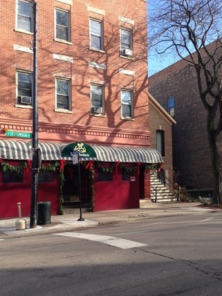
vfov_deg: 50.0
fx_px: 316
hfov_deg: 38.7
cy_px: 165
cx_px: 108
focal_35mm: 37
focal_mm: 4.12
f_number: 2.4
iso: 50
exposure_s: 1/577
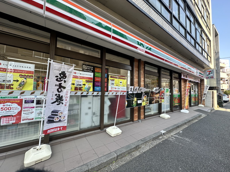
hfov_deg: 102.1
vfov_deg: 85.7
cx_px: 115
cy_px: 86
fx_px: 93
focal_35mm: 14
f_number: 2.2
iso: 40
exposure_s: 1/133
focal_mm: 2.22
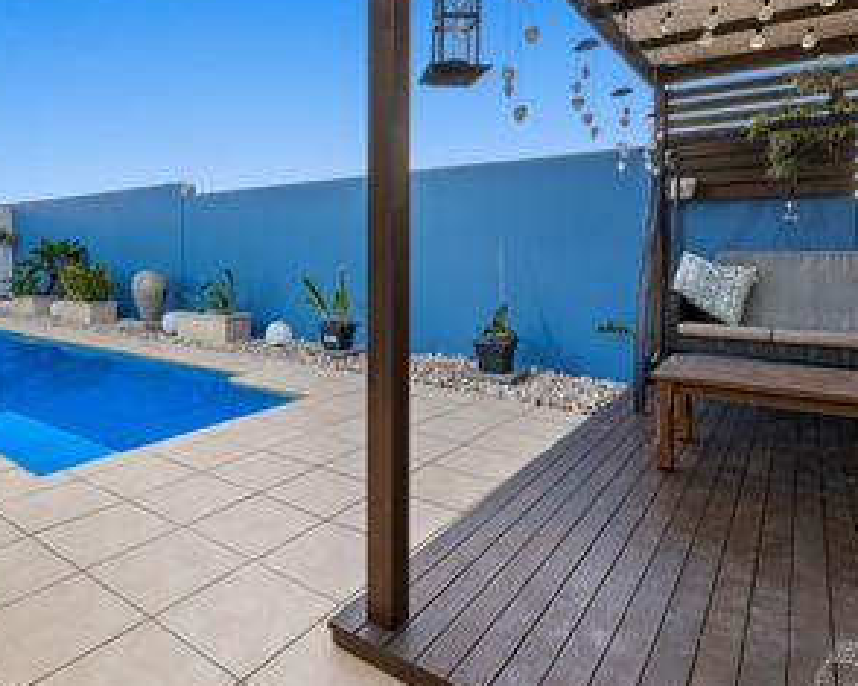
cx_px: 365
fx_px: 533
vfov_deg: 64.9
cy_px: 273
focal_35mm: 21
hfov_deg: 77.2
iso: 320
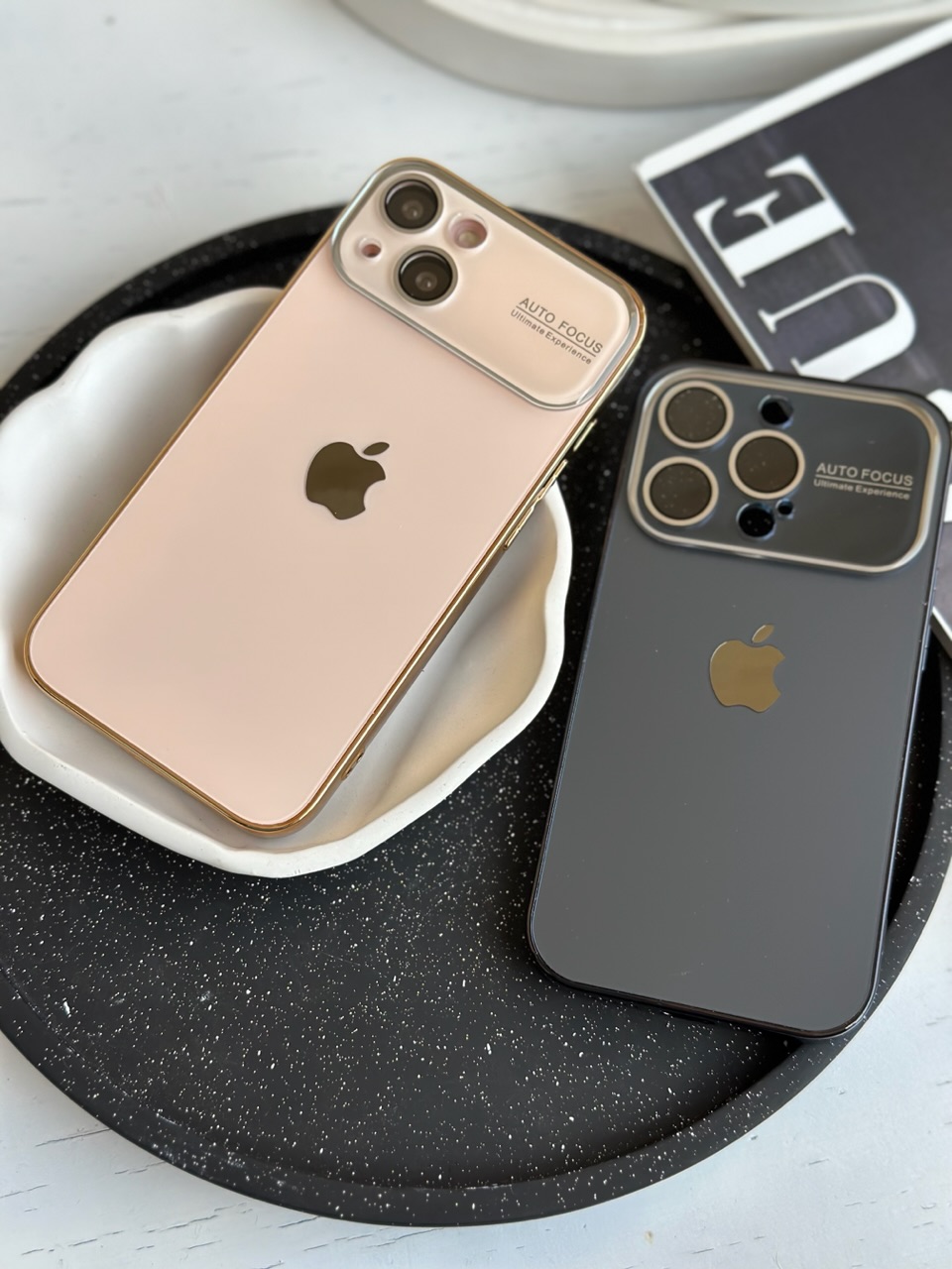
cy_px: 634
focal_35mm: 48
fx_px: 1760
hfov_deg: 30.3
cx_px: 476
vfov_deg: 39.7
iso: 80
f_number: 1.78
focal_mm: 6.86
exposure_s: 1/623
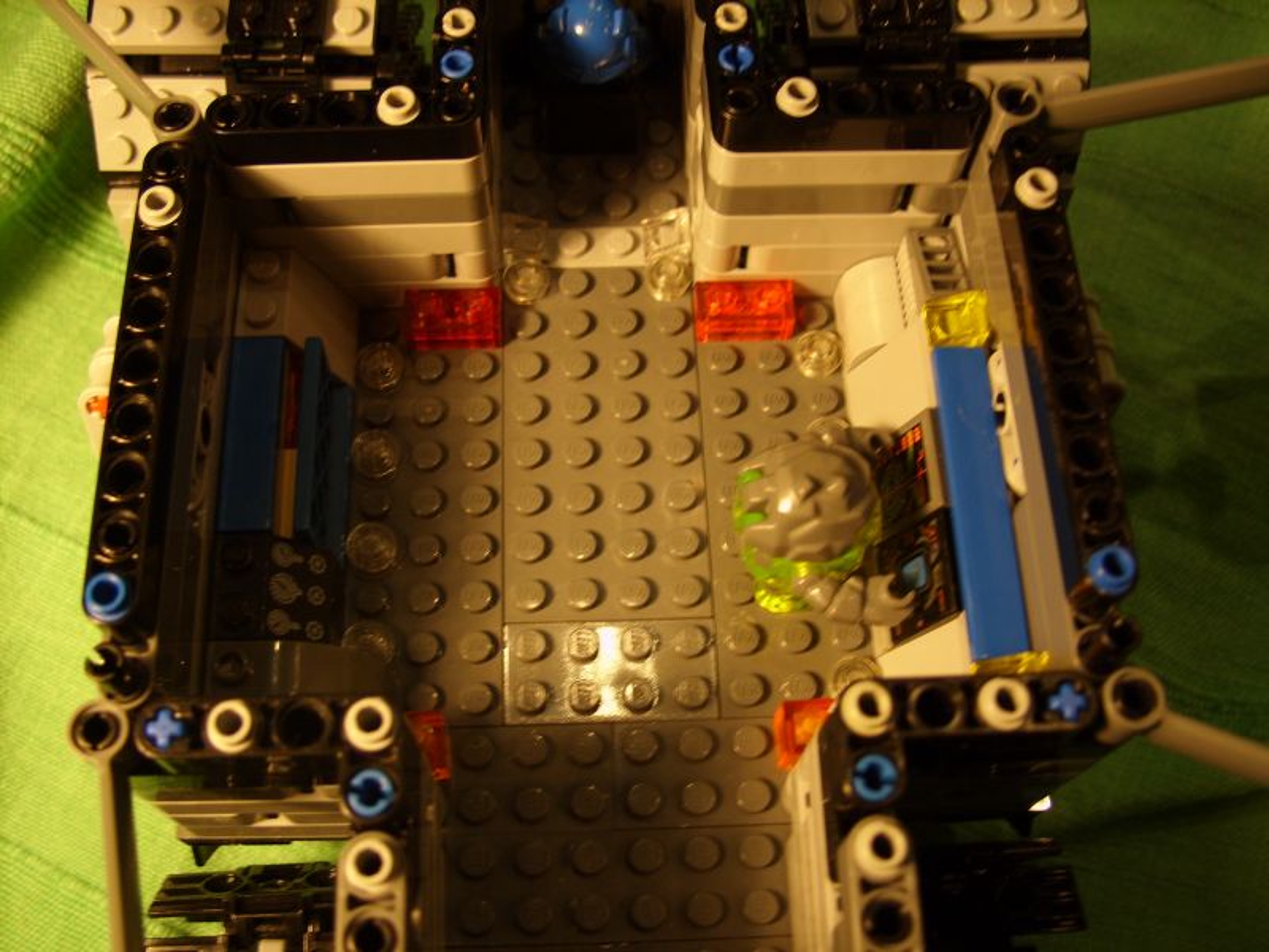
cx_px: 634
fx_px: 1393
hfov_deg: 49.0
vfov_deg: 37.7
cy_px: 476
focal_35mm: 38
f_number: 2.8
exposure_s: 1/12
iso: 100
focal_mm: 7.8
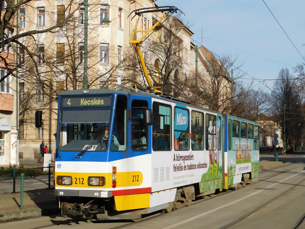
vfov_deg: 28.6
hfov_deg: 37.5
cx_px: 152
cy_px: 114
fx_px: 449
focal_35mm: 51
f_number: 3.8
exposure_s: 1/1250
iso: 125
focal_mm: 9
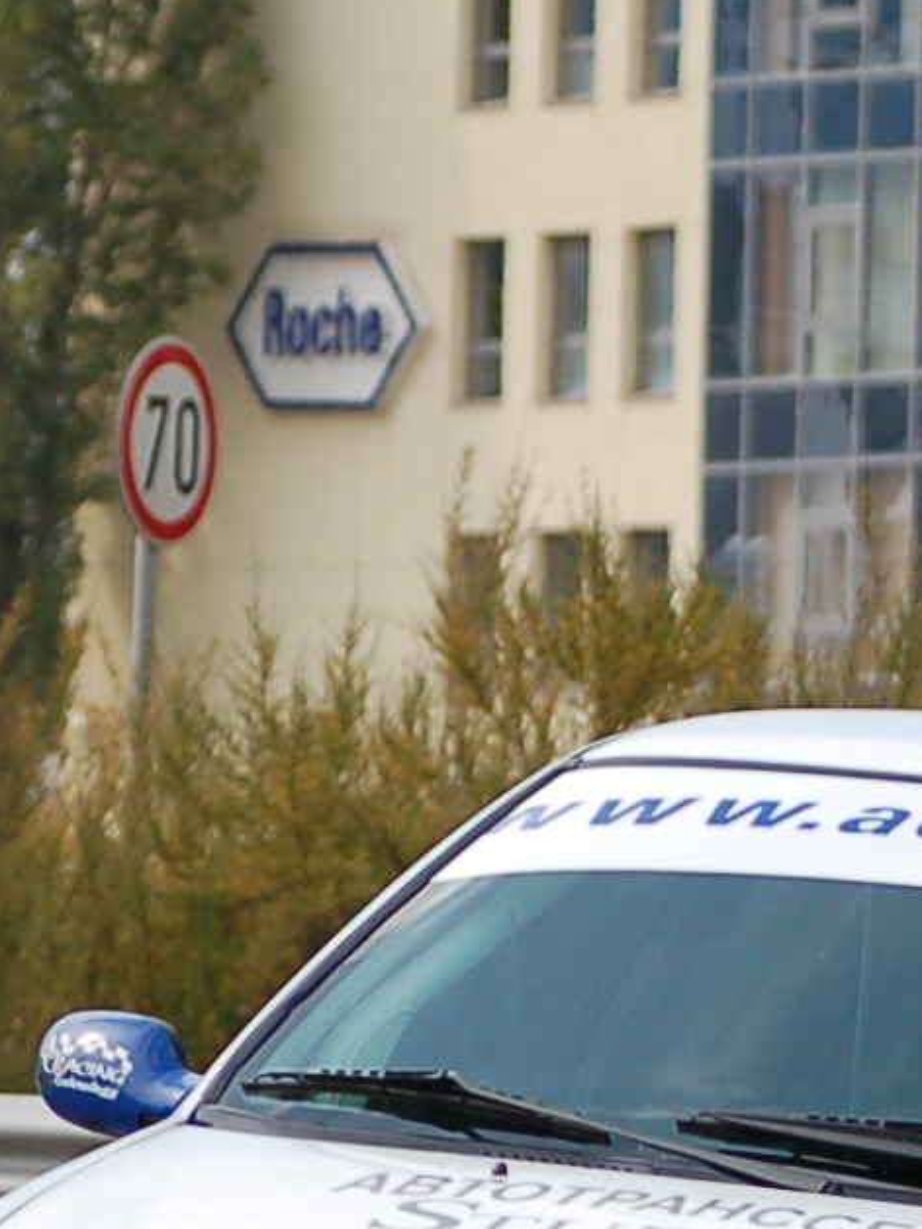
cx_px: 1028
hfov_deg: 2.3
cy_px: 1104
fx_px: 22551
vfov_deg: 3.1
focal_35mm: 635
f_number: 4.5
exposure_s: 1/1250
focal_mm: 92
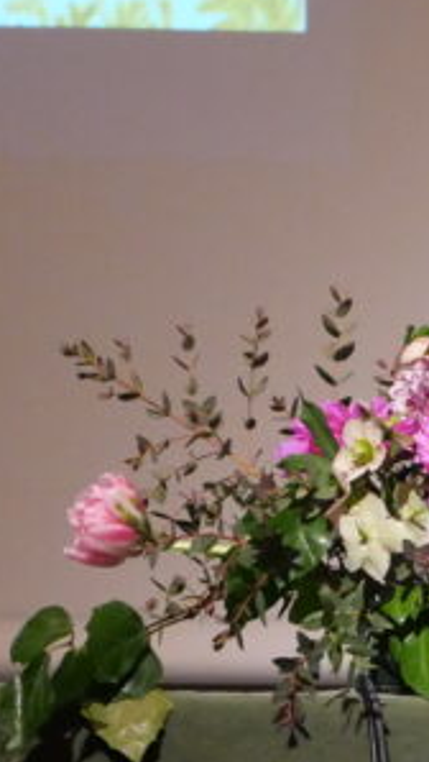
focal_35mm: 202
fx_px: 4078
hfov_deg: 6.0
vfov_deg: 10.6
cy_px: 724
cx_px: 636
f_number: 5.3
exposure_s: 1/60
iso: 3200
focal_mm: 27
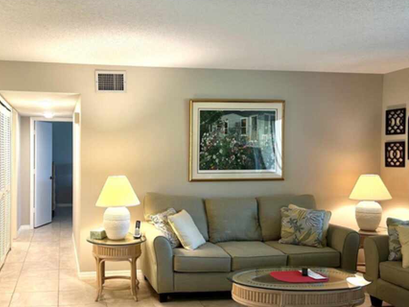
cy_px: 162
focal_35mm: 39
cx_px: 136
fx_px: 461
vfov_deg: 36.8
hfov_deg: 47.1
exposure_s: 1/60
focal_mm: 5.7
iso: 80
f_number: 1.5
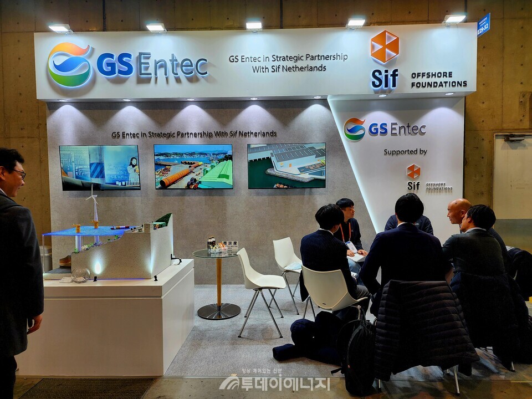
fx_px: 353
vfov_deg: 58.9
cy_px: 200
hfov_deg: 73.9
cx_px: 266
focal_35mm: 23
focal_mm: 6.4
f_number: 1.8
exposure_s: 1/100
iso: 50
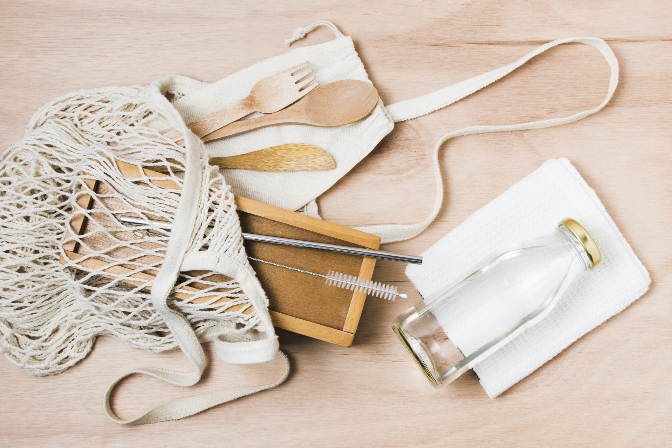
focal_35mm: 52
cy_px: 224
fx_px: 980
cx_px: 336
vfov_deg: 25.8
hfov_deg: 37.8
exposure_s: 1/125
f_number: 9
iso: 100
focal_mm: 35
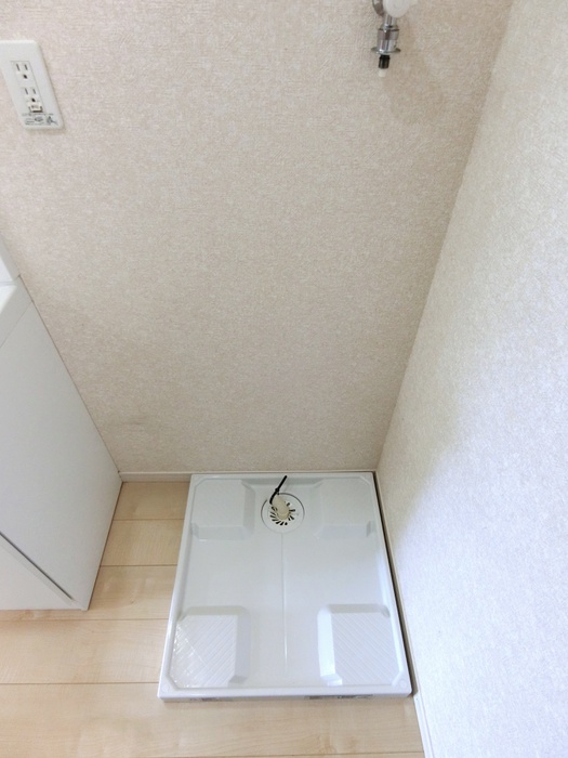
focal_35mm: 19
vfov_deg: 84.7
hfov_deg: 68.7
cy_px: 379
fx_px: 416
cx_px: 284
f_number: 2.7
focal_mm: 4.06
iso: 250
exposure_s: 1/125
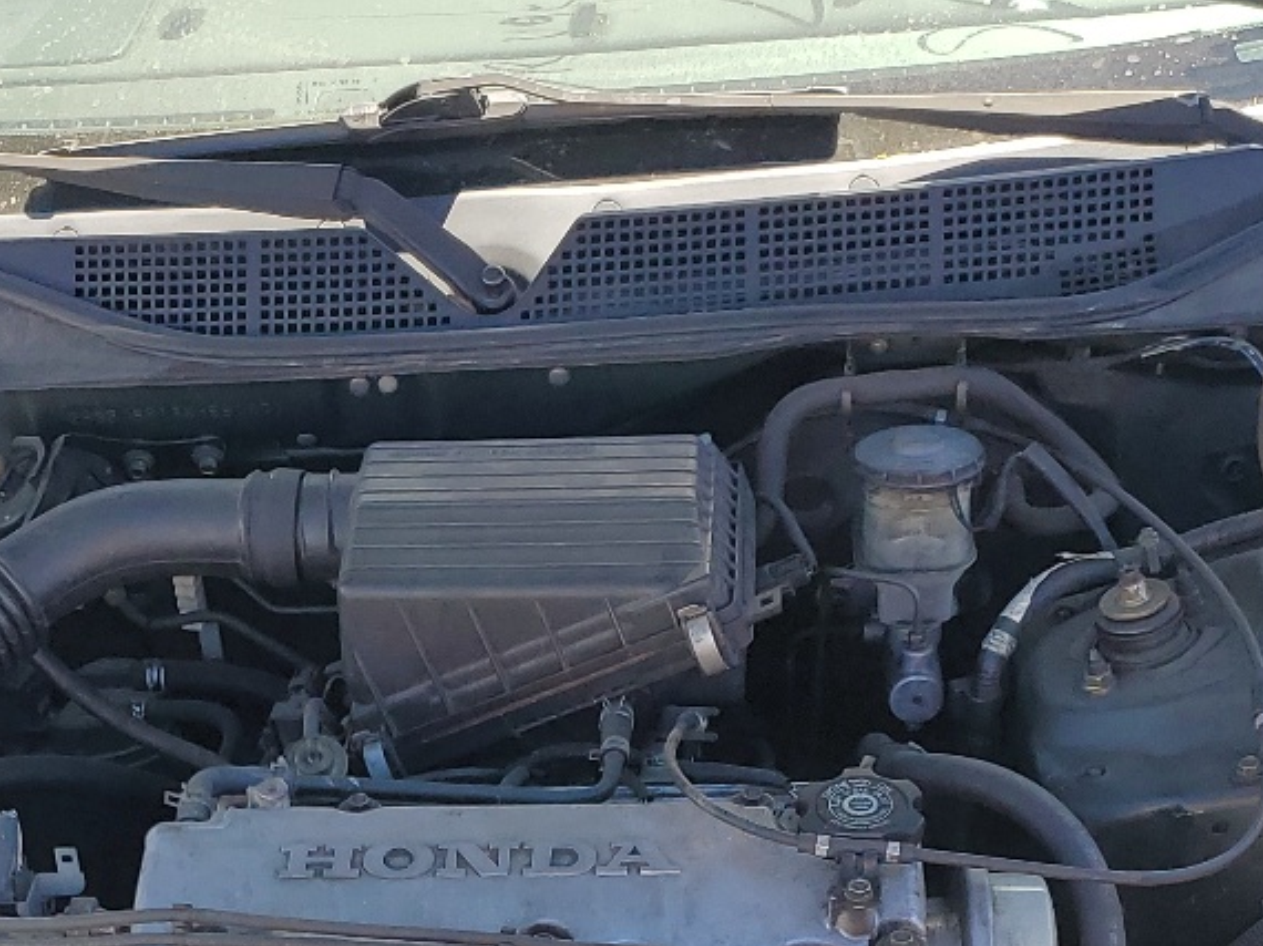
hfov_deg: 26.3
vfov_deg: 19.1
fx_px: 2662
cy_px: 1112
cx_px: 292
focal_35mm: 73
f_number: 1.5
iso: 50
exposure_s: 1/714
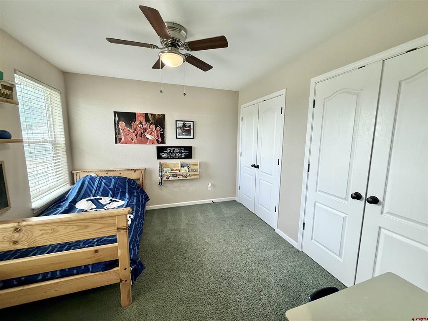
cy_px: 160
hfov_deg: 102.1
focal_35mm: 14
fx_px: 173
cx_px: 214
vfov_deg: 85.7
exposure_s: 1/120
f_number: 2.2
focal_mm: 2.22
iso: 200
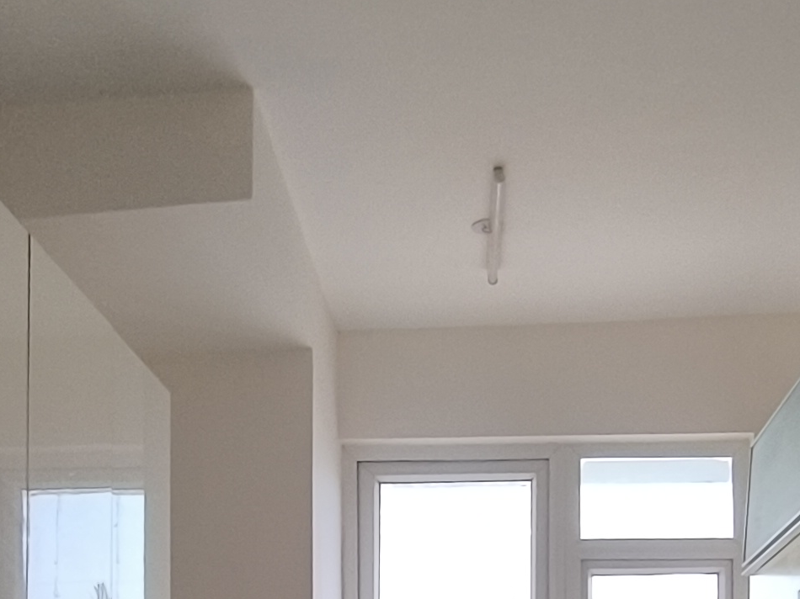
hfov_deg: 34.9
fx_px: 1271
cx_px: 396
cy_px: 789
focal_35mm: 55
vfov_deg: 23.3
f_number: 2.2
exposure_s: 1/50
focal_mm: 1.65
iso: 160
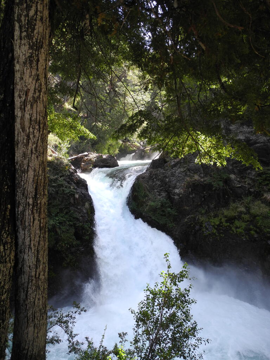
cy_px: 180
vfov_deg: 63.4
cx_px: 135
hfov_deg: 49.7
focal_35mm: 28
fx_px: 291
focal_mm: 6
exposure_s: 1/160
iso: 100
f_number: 2.8
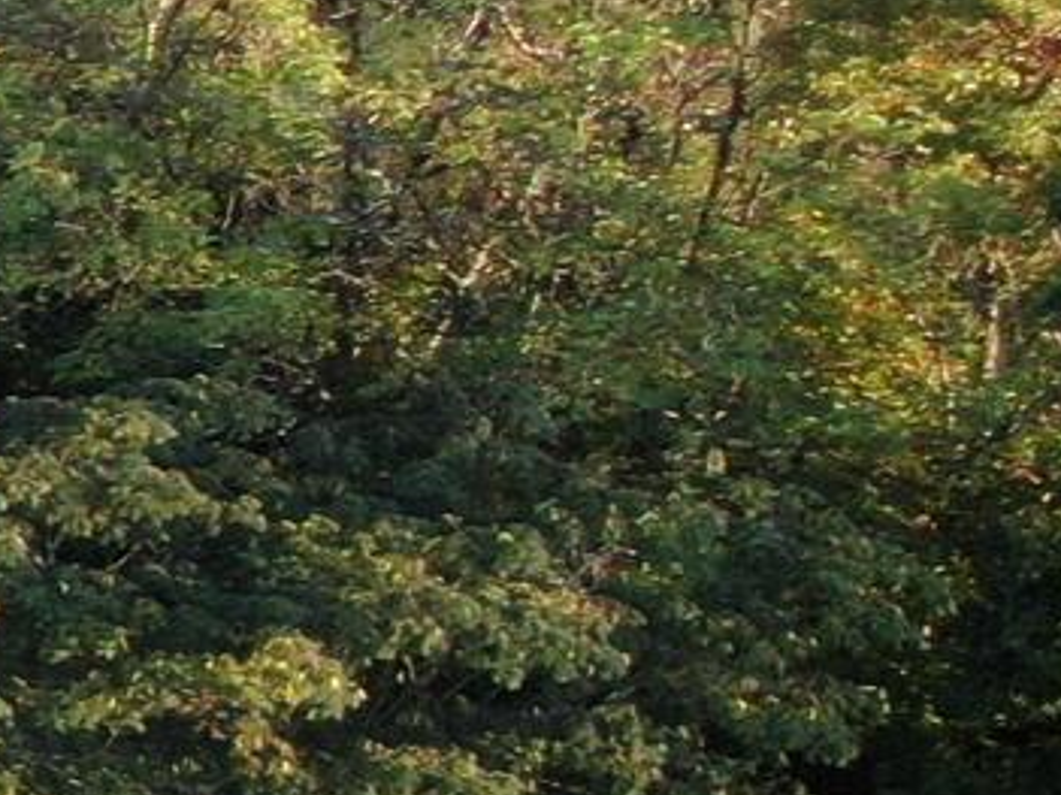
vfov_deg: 10.6
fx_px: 4290
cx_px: -2025
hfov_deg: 10.5
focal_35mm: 140
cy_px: 263
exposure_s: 1/240
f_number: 2.8
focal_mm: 4.39
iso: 110
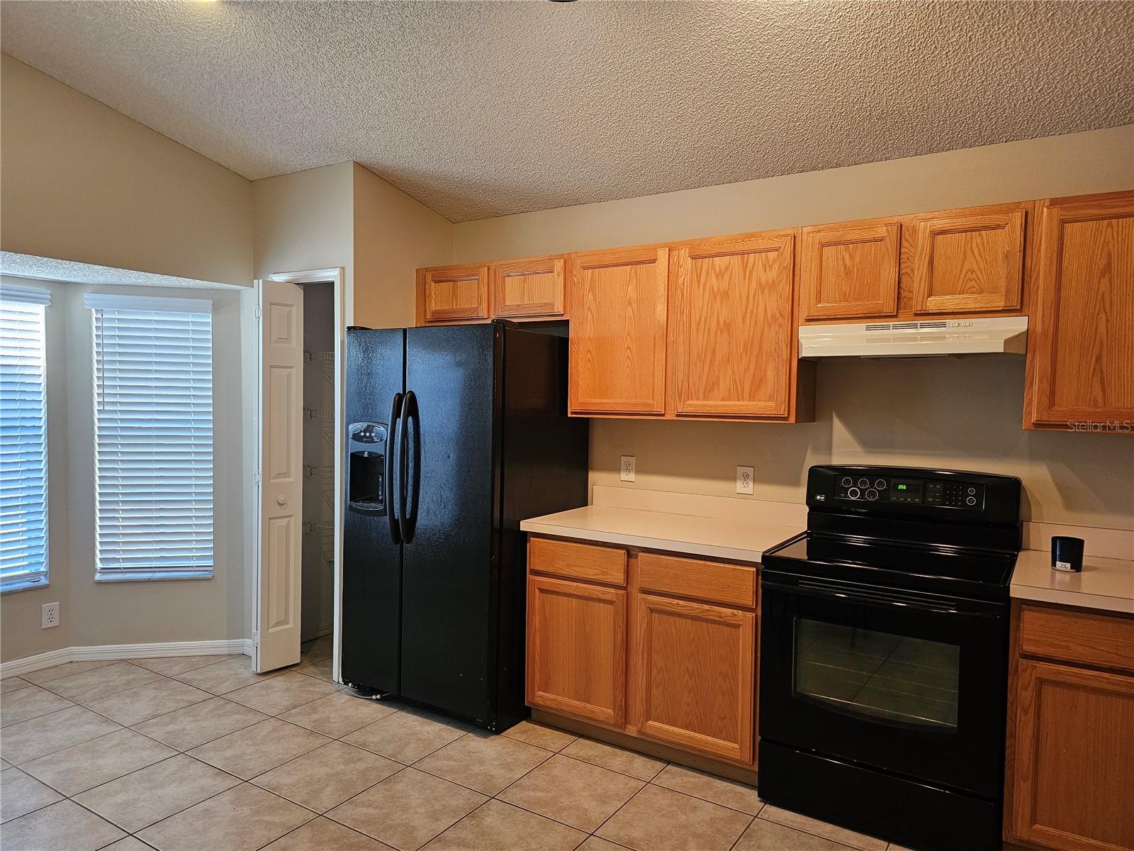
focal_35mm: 23
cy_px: 426
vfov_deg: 58.9
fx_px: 753
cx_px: 567
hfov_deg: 73.9
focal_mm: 6.3
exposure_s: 1/120
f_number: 1.7
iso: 400
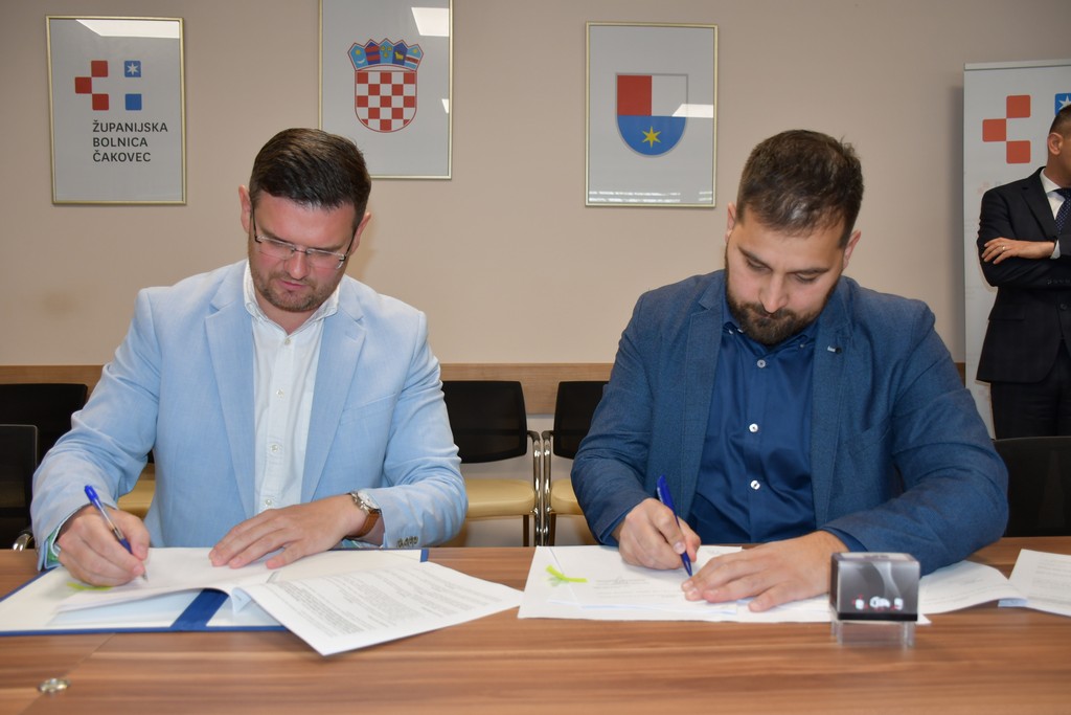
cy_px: 358
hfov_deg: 61.9
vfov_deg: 43.6
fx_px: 893
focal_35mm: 30
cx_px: 536
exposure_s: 1/100
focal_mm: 20
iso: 400
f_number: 3.5
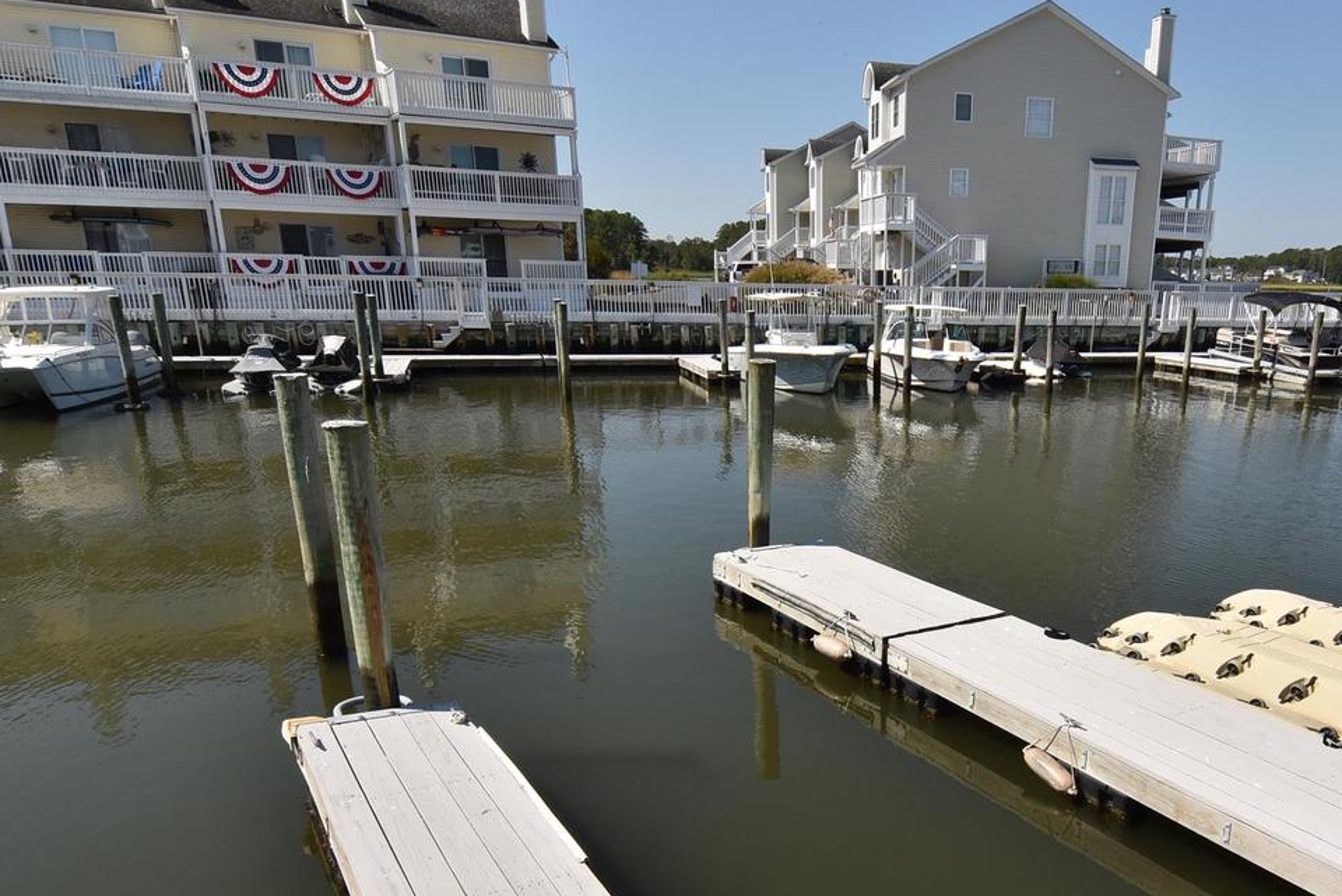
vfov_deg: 46.8
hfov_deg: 65.6
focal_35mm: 27
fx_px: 1007
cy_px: 633
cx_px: 892
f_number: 14
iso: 400
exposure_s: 1/800
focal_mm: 12
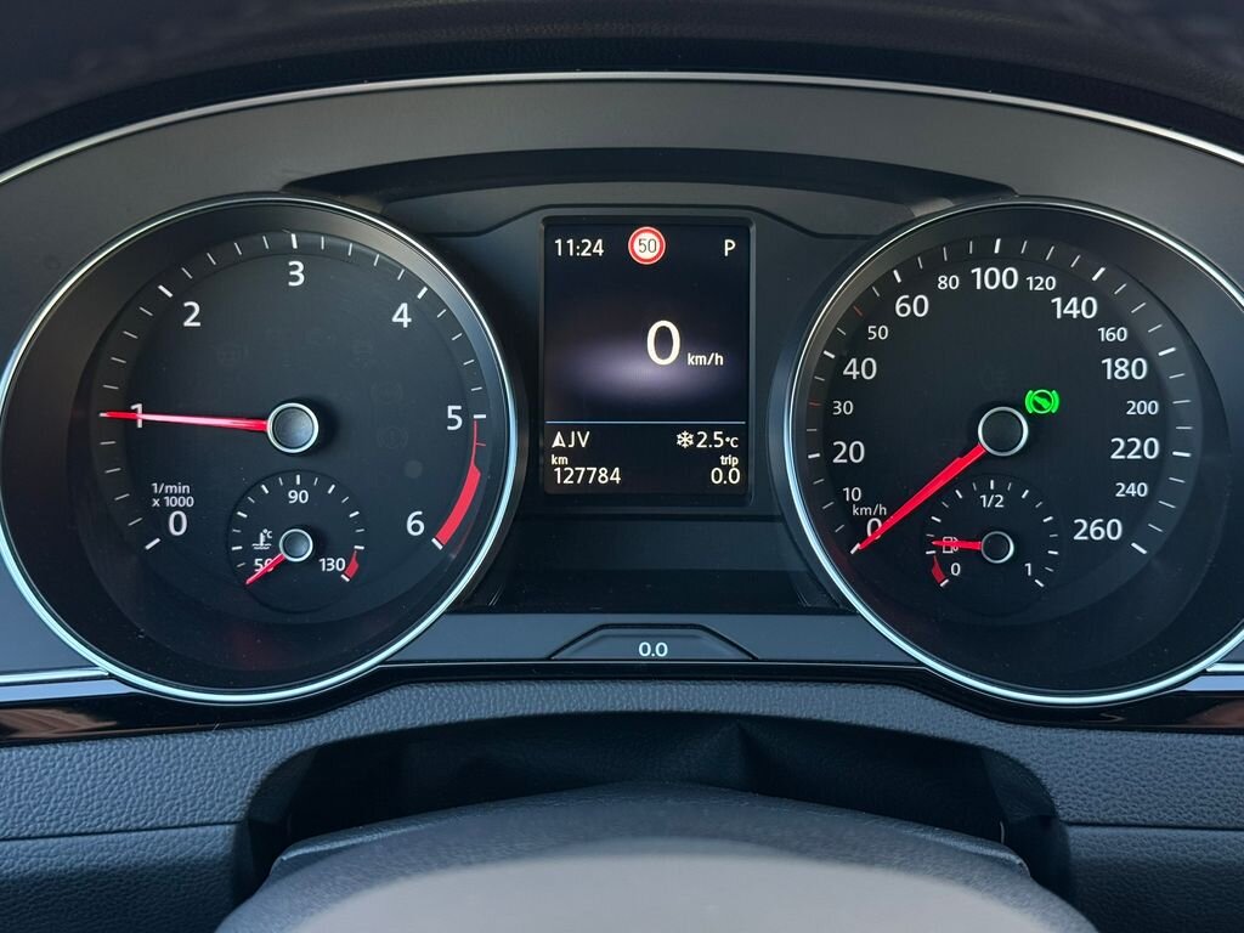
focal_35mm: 48
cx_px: 622
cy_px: 466
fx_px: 1725
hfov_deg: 39.7
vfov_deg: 30.3
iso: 200
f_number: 1.78
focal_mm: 6.76
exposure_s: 1/92
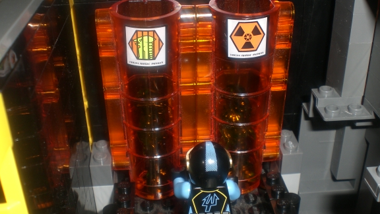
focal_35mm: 46
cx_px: 195
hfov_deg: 44.6
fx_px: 463
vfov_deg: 25.9
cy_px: 135
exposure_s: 1/60
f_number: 4.4
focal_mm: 6.3
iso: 50
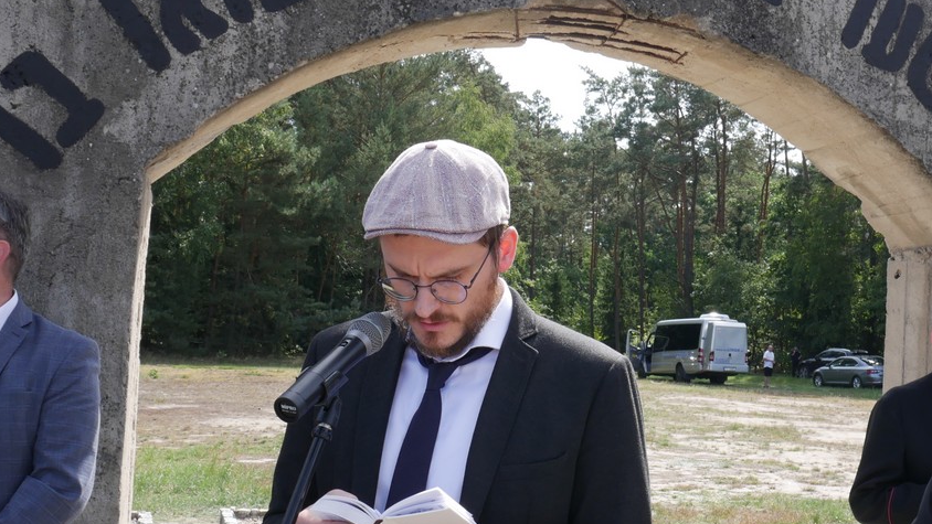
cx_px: 543
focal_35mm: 52
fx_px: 1285
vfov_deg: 23.0
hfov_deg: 39.7
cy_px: 321
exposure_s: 1/160
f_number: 9
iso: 200
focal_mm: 14
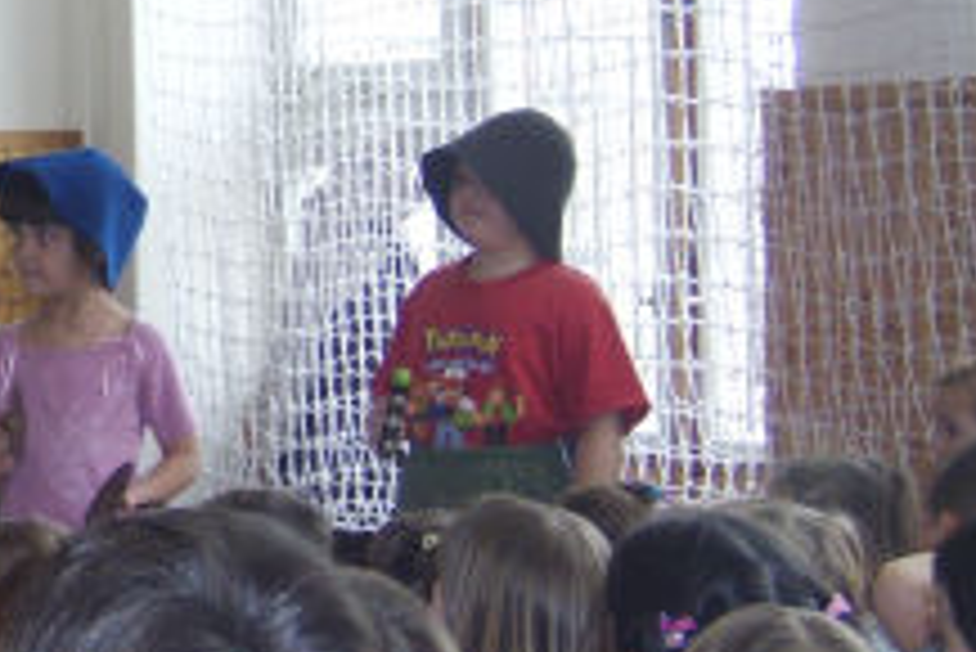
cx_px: -292
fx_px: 3581
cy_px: 148
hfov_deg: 14.8
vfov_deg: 10.4
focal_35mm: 132
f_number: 3.5
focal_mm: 11.93
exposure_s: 1/60
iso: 200
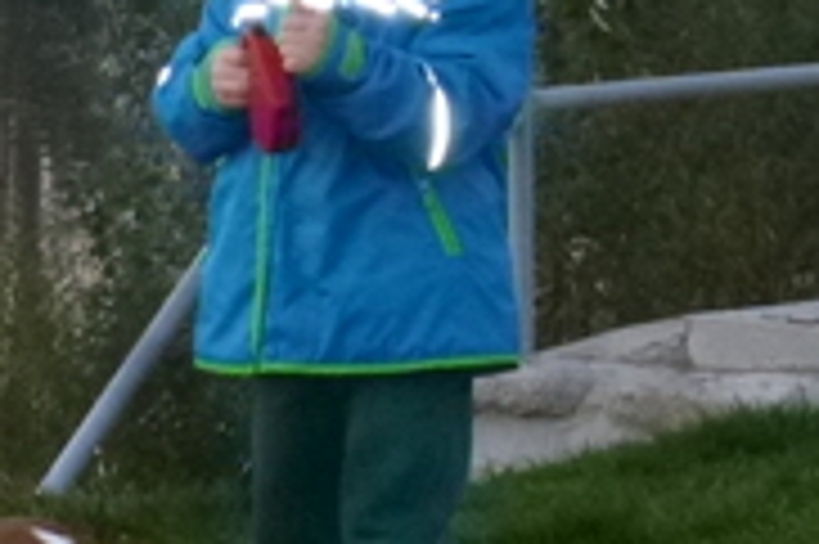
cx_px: 230
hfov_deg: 7.5
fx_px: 6228
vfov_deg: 5.0
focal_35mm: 274
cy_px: 346
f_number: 4.3
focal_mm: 10.7
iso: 400
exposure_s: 1/60
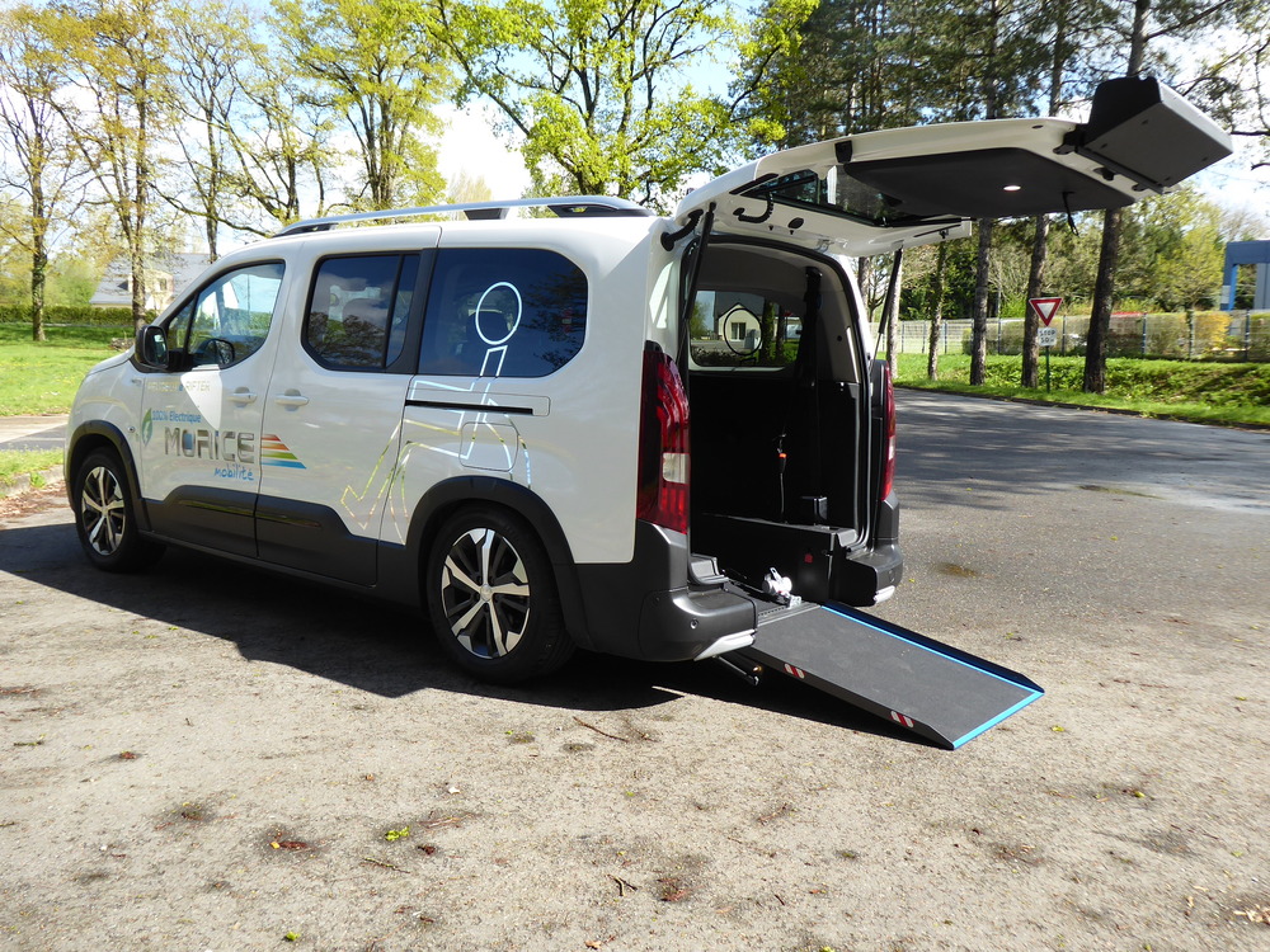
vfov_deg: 48.2
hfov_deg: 61.7
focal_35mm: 29
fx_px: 1064
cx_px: 635
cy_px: 476
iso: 80
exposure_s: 1/250
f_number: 3.5
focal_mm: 5
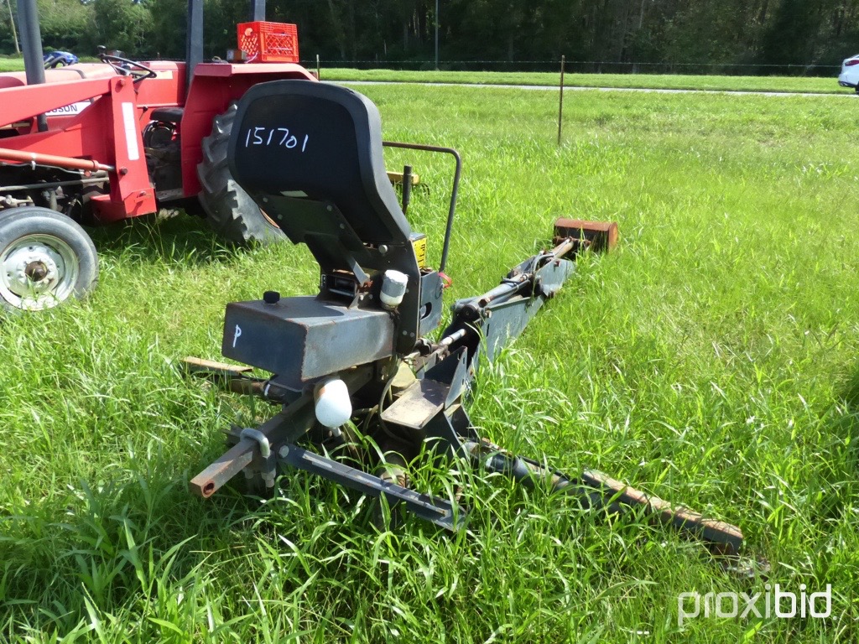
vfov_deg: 54.9
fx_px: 620
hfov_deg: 69.4
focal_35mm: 25
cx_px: 430
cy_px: 322
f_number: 4
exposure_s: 1/1600
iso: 500
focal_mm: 4.5
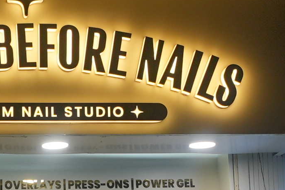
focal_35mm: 108
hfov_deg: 18.2
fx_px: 855
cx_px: -25
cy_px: 197
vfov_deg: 12.5
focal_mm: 18
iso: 320
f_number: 2.8
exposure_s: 1/320
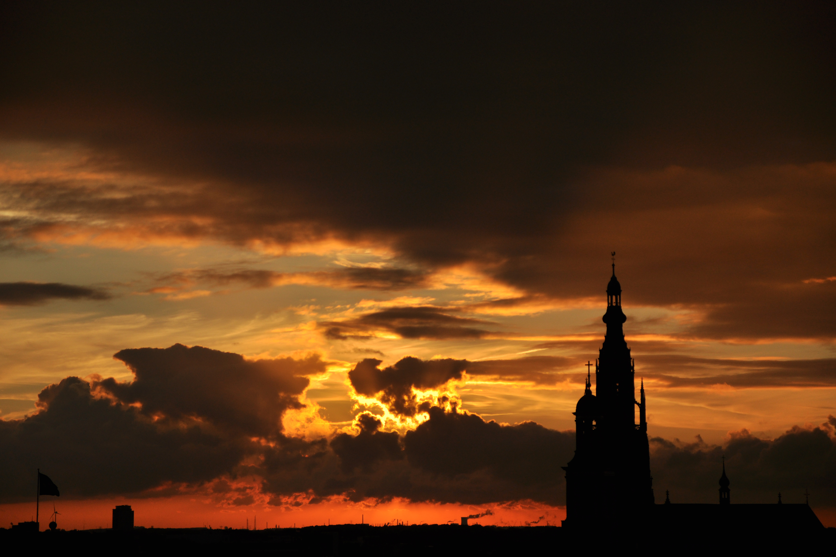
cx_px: 415
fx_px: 2461
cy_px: 277
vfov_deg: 12.9
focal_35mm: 106
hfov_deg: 19.3
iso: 200
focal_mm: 70
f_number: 4
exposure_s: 1/3200
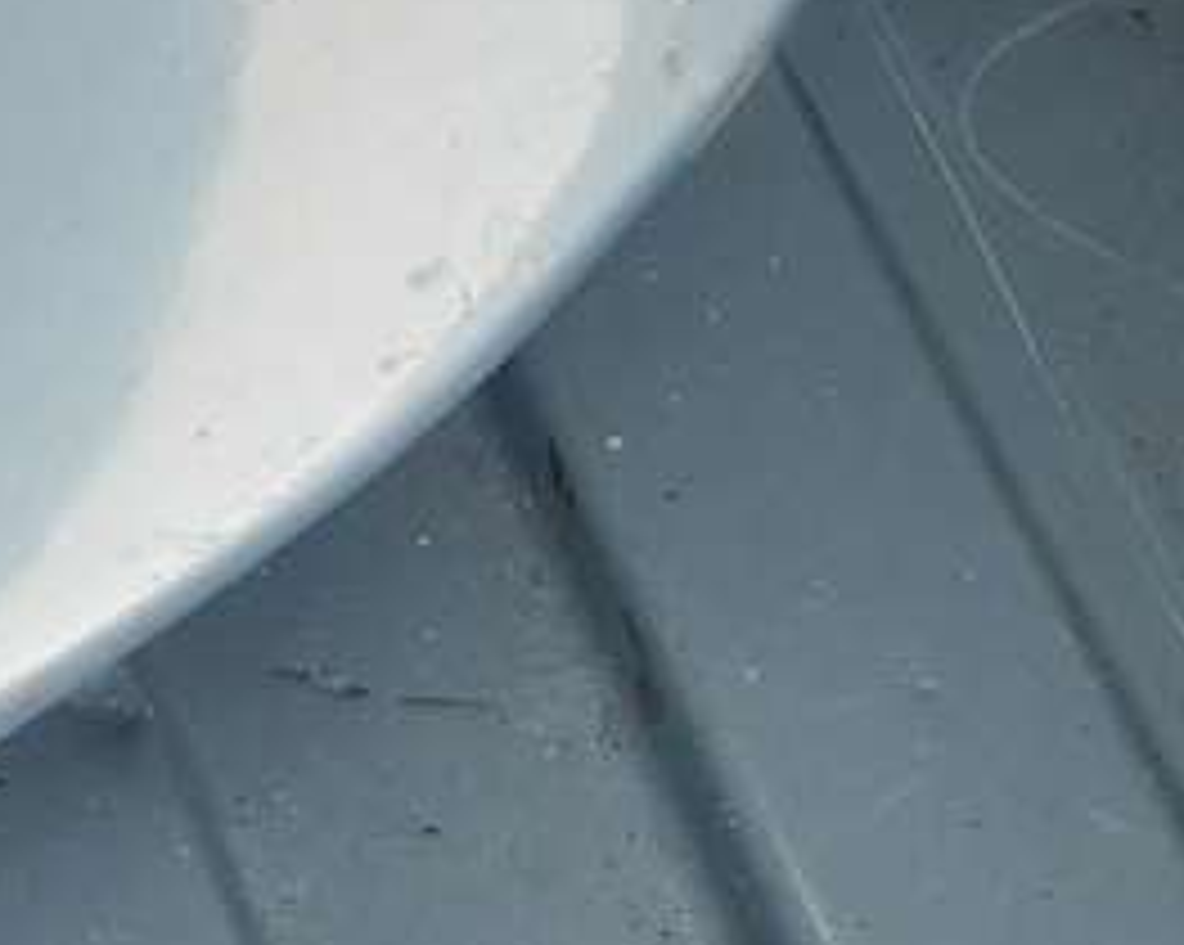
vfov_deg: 7.7
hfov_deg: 8.2
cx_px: -2584
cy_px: -760
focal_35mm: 193
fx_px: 6758
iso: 40
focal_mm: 3.92
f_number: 1.7
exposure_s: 1/102
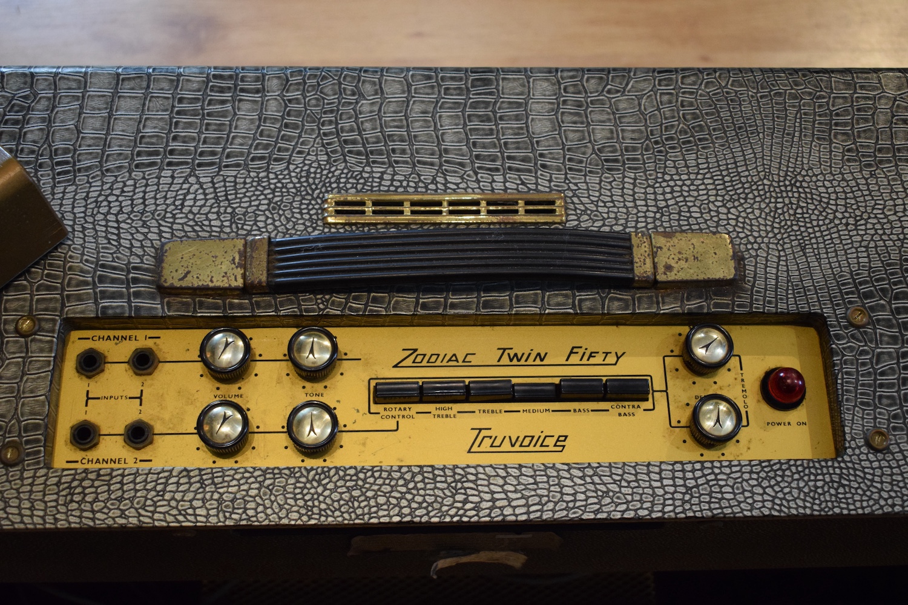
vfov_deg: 28.1
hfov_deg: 41.1
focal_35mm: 48
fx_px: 1211
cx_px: 454
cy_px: 302
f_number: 4.5
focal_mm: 32
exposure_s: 1/60
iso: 2200
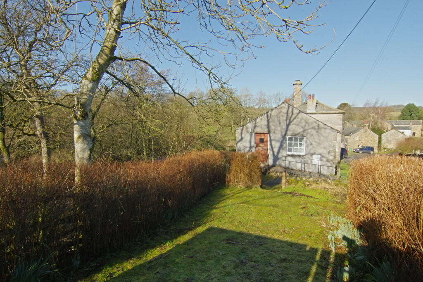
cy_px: 141
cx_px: 212
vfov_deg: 73.8
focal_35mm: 16
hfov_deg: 96.7
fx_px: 188
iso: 800
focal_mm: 11
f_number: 5
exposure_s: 1/60
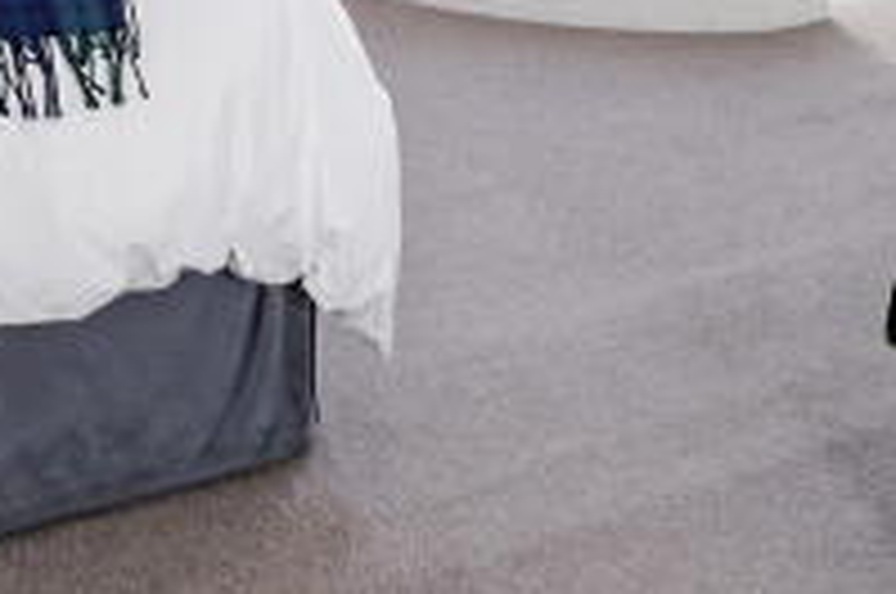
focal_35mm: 72
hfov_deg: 27.6
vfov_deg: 16.1
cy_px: -457
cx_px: 185
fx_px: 1789
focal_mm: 14
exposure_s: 1/20
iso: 400
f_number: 9
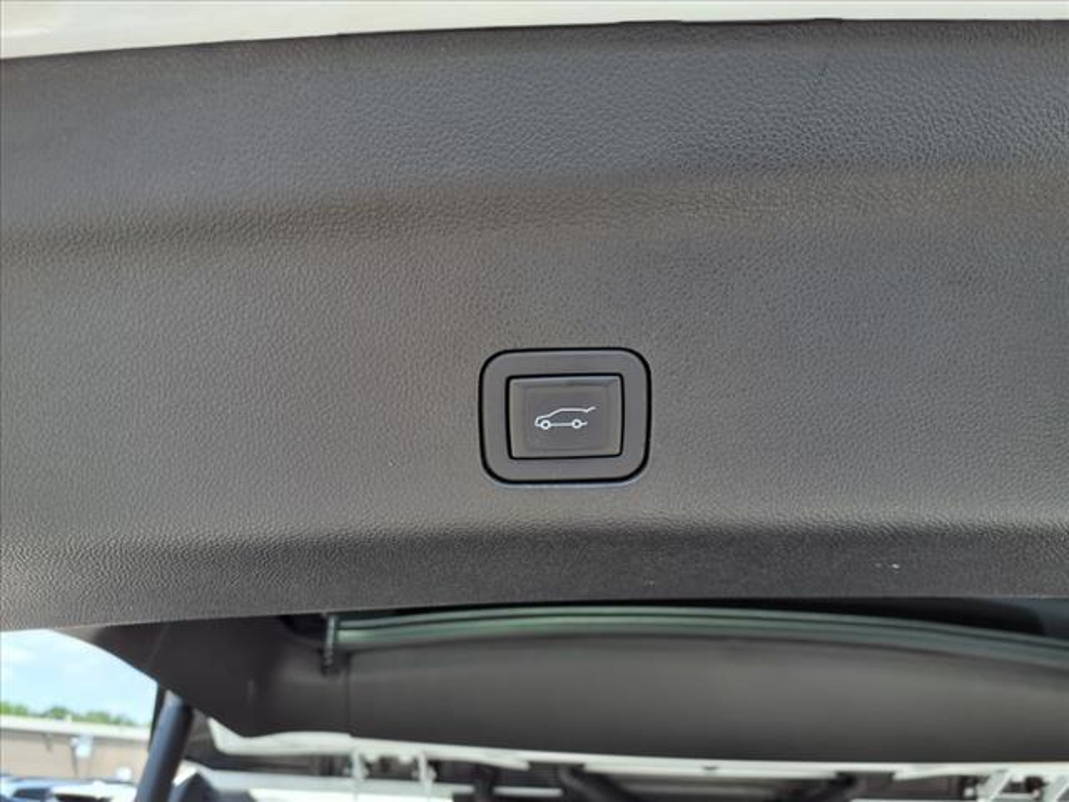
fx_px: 834
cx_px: 534
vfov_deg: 51.4
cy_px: 401
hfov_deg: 65.3
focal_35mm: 27
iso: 40
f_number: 1.9
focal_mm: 3.58
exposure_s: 1/263
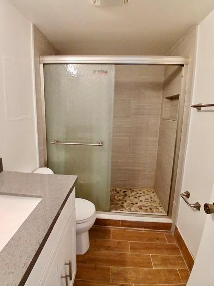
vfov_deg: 87.8
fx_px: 148
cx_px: 104
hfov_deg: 71.6
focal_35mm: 18
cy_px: 140
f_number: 2.2
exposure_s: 1/30
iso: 160
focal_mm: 1.4
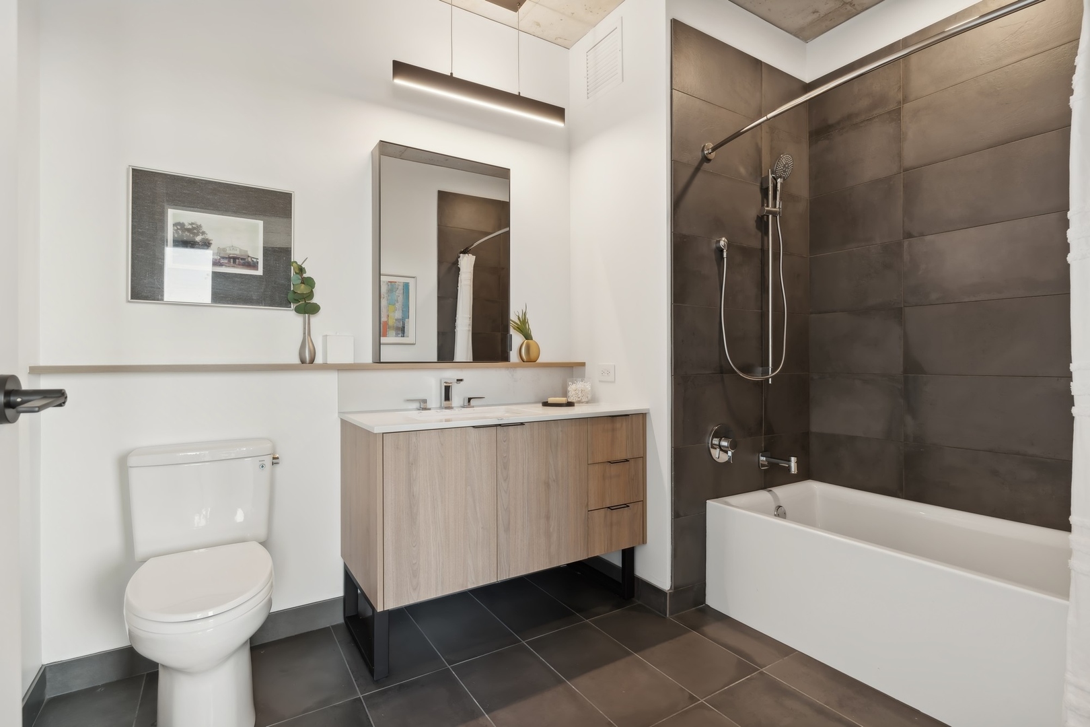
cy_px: 364
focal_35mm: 17
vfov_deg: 70.4
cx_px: 545
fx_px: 515
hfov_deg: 93.3
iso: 320
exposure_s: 1/30
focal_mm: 17
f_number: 8
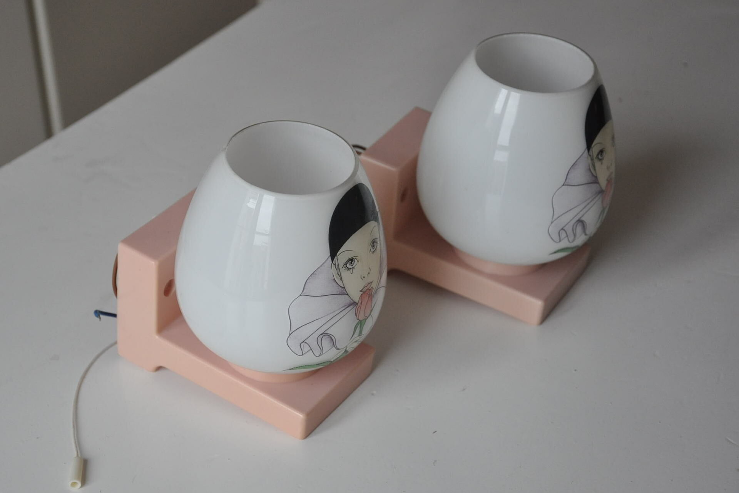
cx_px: 370
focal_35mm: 68
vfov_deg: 20.2
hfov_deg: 29.9
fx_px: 1386
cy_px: 246
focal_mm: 45
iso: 800
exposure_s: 1/50
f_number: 4.8
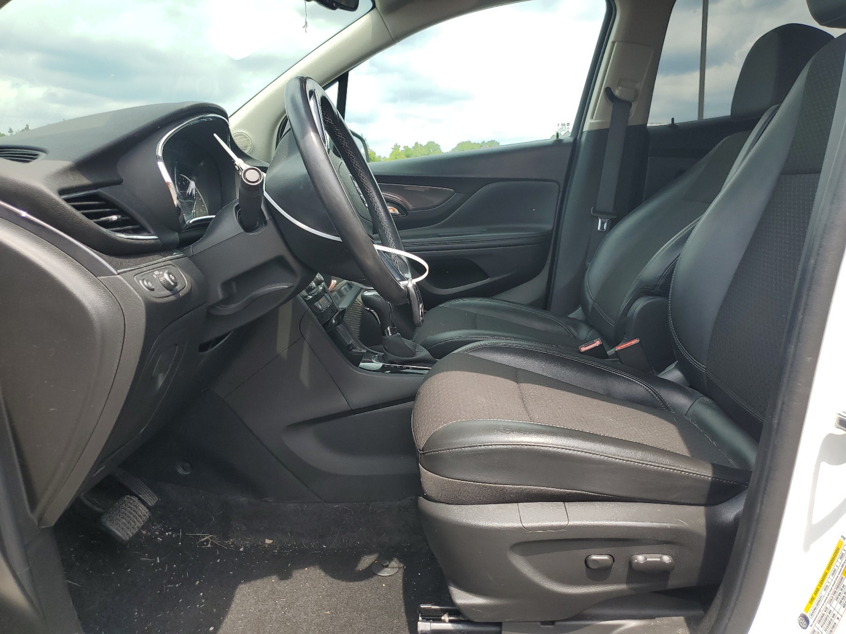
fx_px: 635
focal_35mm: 26
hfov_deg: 67.3
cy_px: 317
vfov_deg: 53.1
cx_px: 423
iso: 50
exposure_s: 1/833
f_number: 1.5
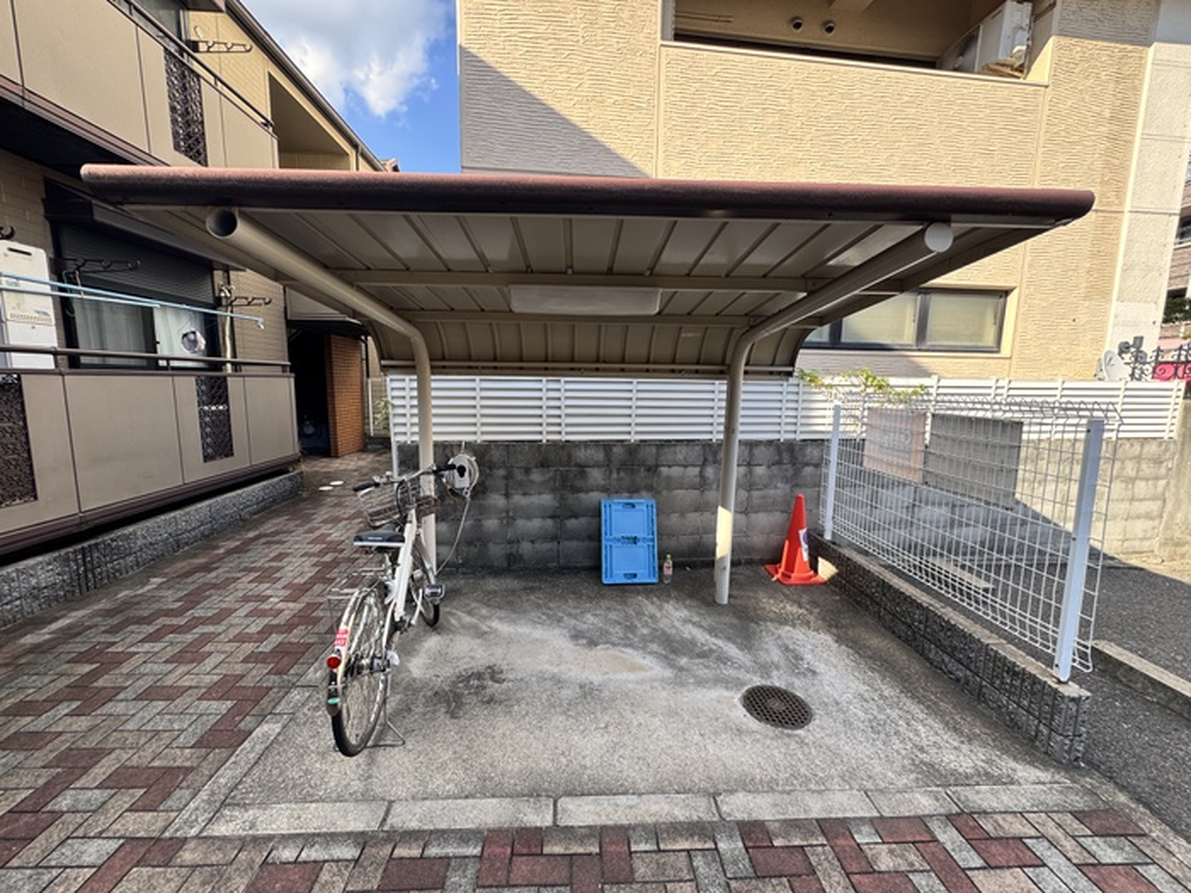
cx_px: 596
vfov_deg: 85.7
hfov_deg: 102.1
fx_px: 482
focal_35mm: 14
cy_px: 446
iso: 40
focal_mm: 2.22
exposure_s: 1/262
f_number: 2.2
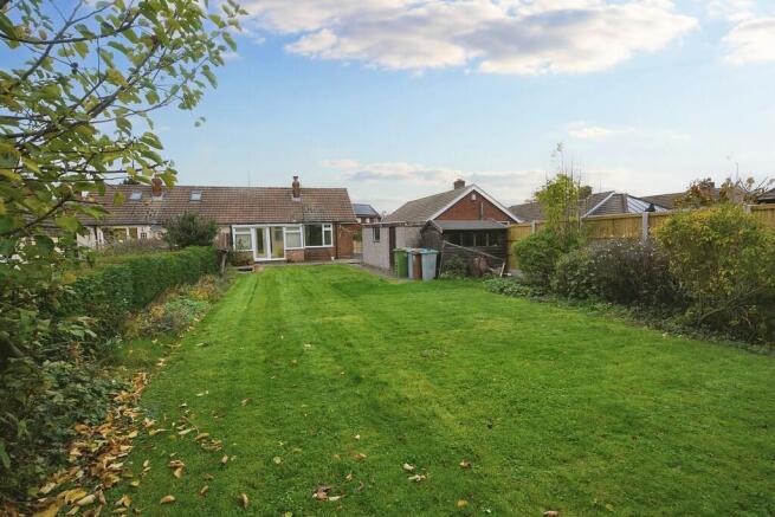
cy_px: 258
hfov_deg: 100.4
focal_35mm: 15
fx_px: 323
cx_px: 388
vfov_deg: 77.4
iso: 160
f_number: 8
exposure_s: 1/250
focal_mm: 10
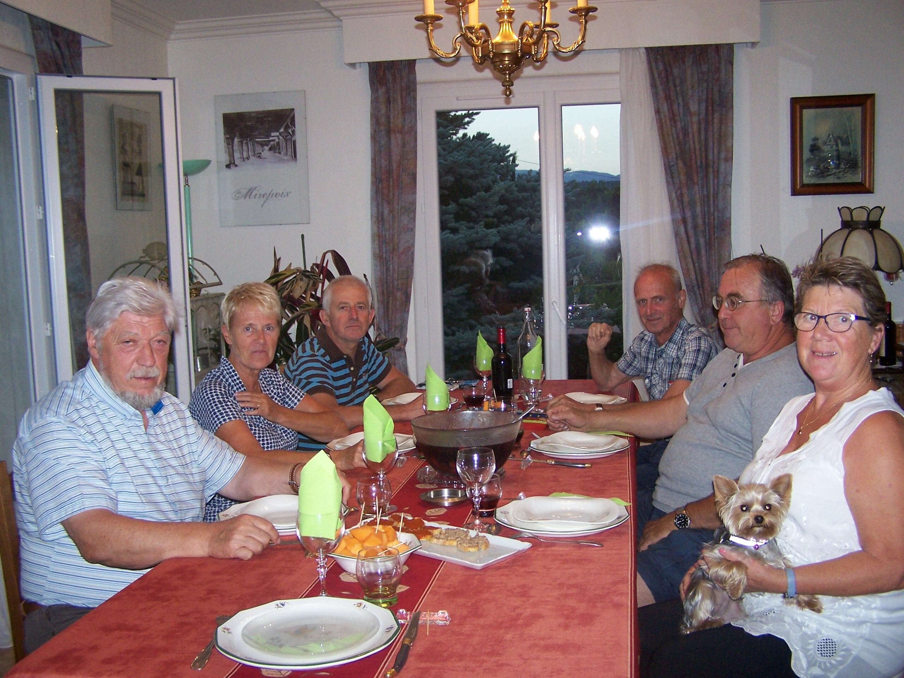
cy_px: 339
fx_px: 992
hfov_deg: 49.0
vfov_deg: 37.7
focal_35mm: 38
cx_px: 452
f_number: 2.8
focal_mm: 6.3
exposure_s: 1/60
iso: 140
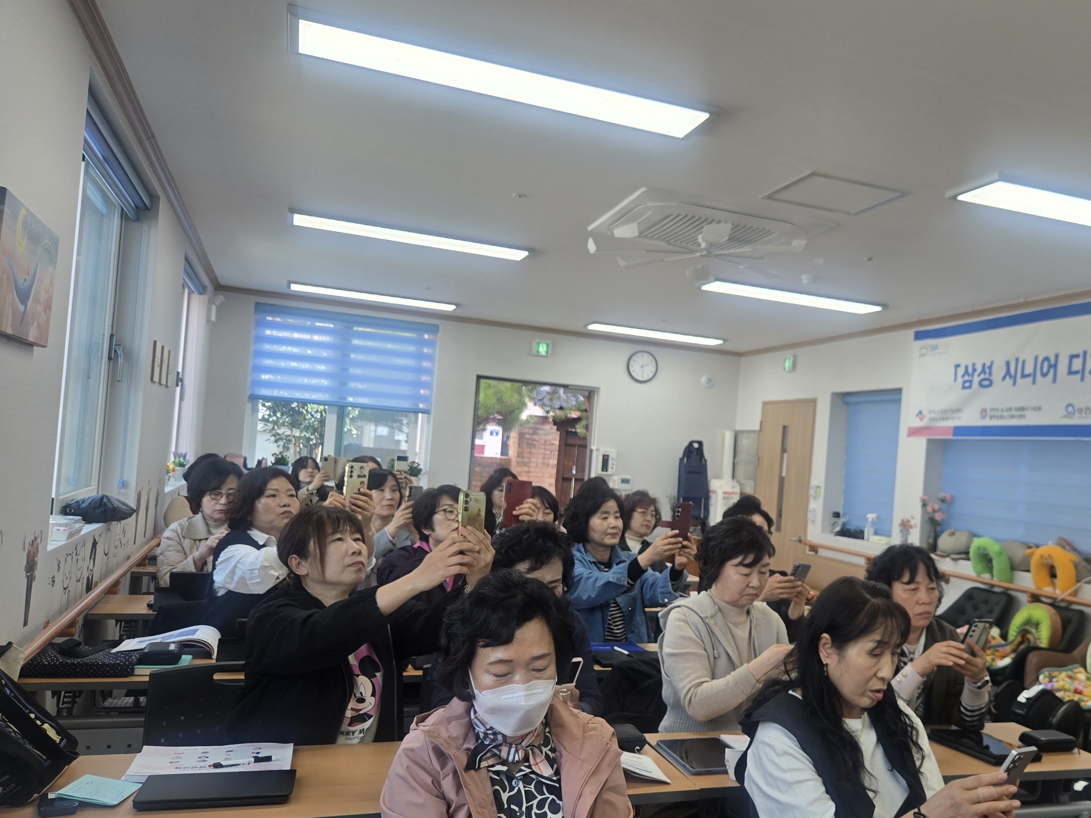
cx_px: 729
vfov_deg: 45.3
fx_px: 977
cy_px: 462
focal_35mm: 31
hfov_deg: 57.1
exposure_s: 1/120
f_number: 1.8
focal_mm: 5.4
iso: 32
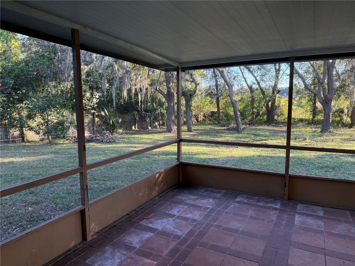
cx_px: 178
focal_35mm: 24
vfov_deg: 56.8
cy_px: 133
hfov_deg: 71.6
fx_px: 246
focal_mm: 6.76
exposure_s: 1/237
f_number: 1.78
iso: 160
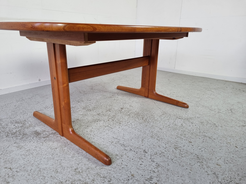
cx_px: 123
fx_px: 185
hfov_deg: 67.3
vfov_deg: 53.1
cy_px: 92
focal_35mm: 26
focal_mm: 5.4
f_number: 1.8
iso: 64
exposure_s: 1/100
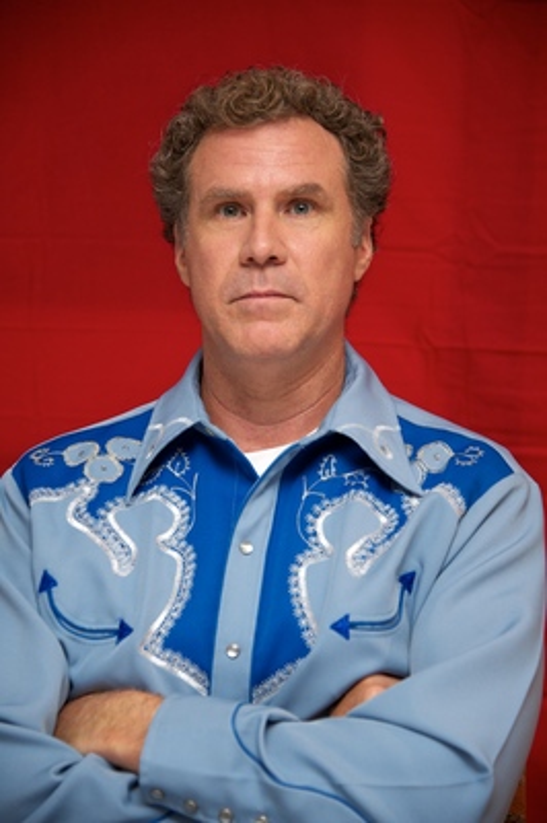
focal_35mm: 125
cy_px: 412
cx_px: 274
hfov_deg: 10.9
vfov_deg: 16.4
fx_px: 2854
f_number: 5.6
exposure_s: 1/100
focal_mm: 125
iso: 500
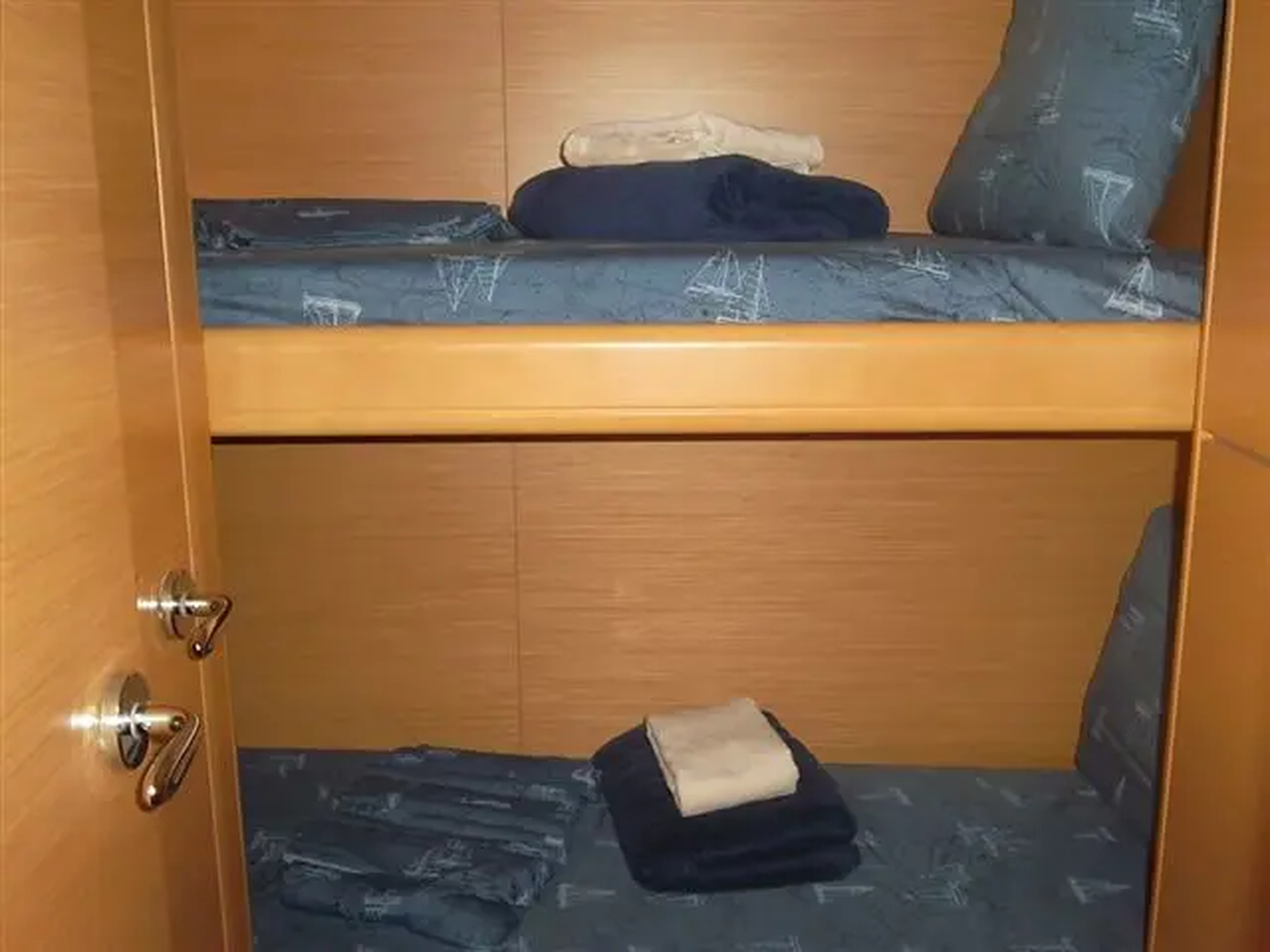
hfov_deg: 50.1
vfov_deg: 38.7
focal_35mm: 37
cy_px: 476
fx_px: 1357
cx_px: 635
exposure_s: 1/15
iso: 200
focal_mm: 6.6
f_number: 4
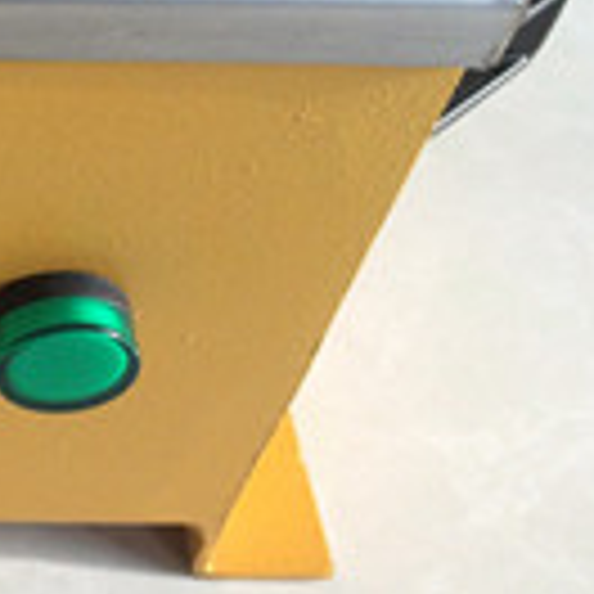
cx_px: -459
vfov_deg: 17.6
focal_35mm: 97
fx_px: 1883
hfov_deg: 15.5
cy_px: 20
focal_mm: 4.15
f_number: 2.2
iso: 50
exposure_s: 1/120
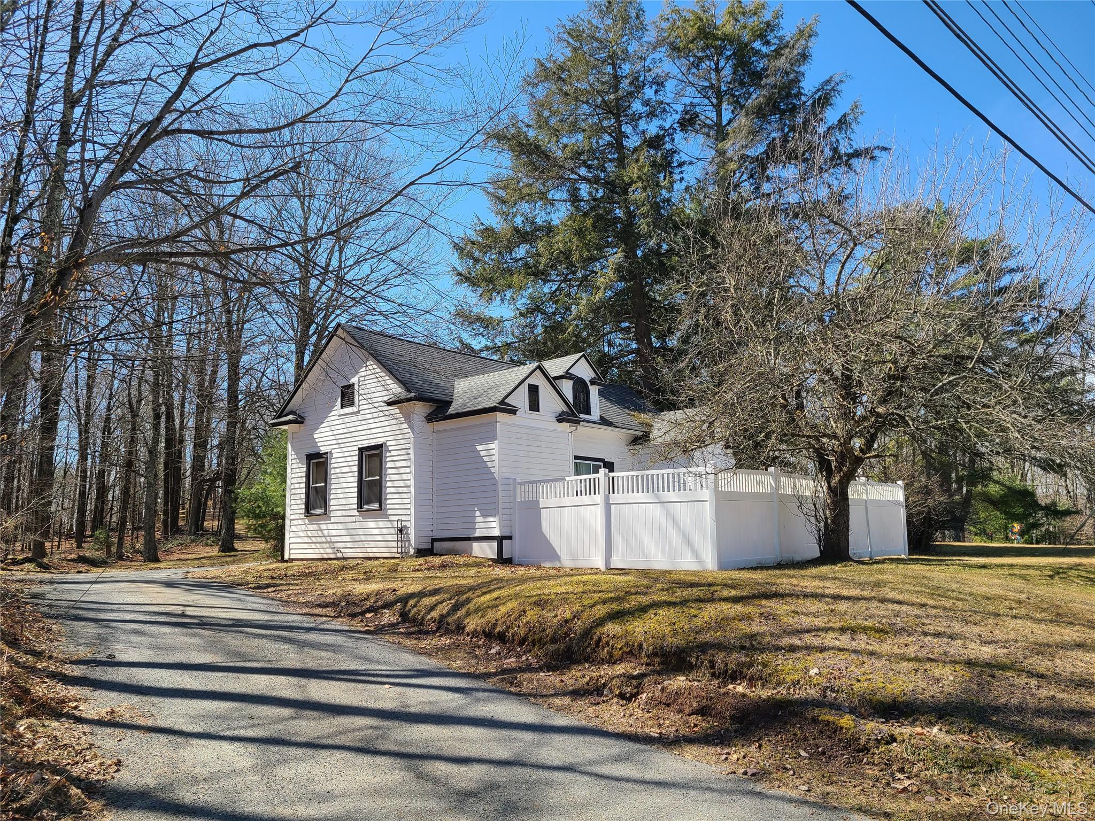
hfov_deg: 67.3
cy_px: 410
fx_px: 822
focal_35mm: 26
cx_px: 548
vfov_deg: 53.1
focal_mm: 5.4
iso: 40
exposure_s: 1/1108
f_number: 1.8
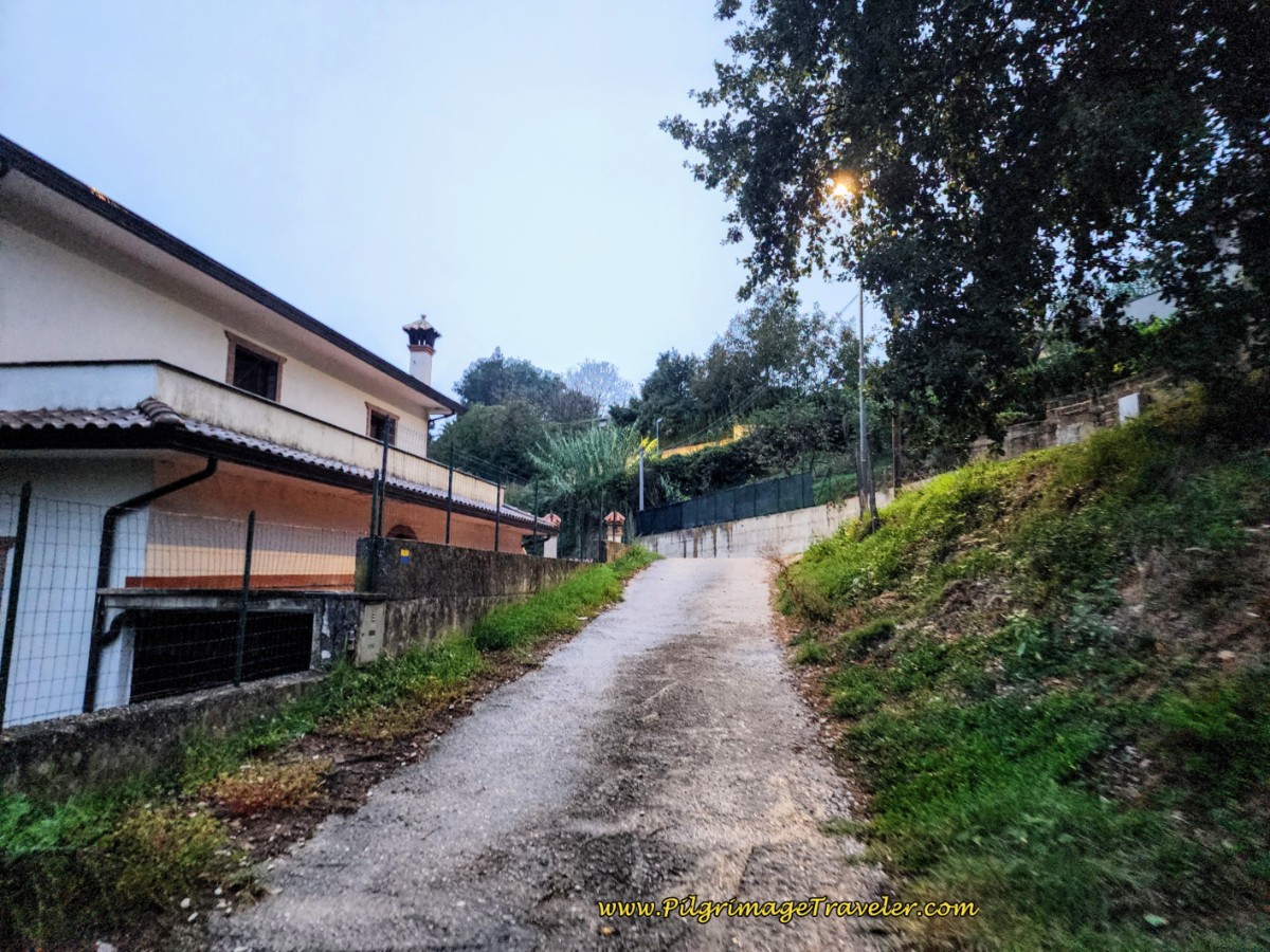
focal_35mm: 23
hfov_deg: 73.9
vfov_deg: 58.9
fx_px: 844
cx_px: 635
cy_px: 476
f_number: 1.8
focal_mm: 6.4
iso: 640
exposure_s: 1/50
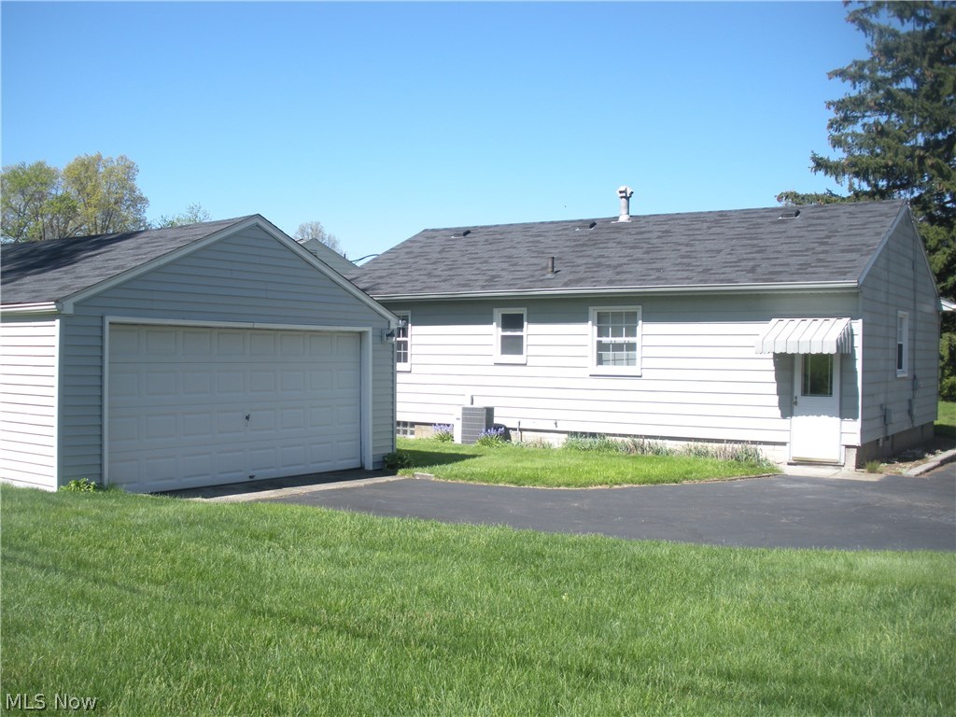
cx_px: 478
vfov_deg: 39.7
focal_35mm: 36
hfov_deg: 51.4
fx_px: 994
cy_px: 358
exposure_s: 1/634
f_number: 3.5
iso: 64
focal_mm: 6.3
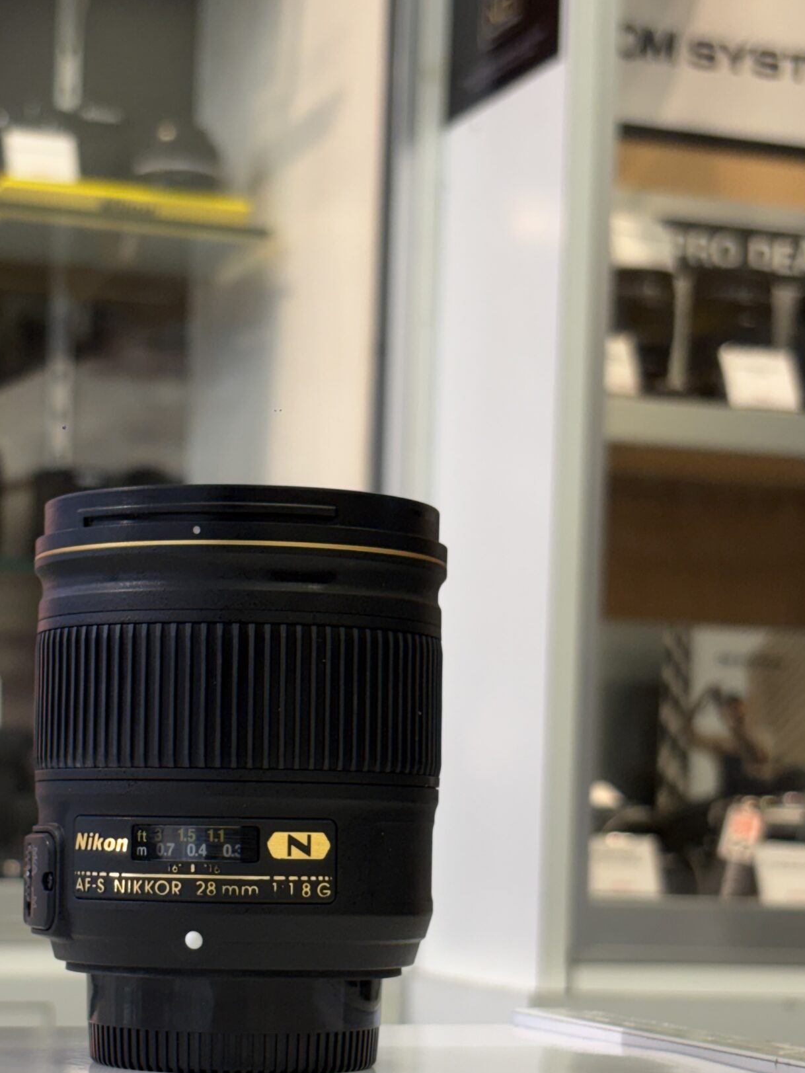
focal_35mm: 82
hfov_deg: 17.9
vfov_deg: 23.7
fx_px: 2542
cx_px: 254
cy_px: 760
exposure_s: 1/50
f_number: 1.6
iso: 25
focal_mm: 5.96
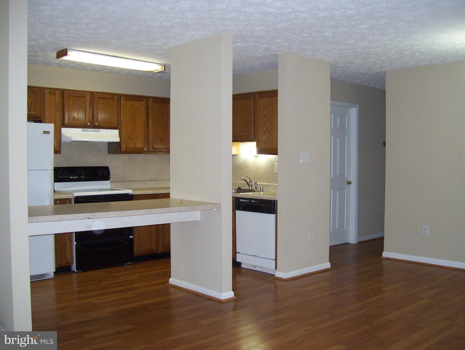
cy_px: 175
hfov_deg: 51.3
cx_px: 232
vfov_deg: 39.7
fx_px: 484
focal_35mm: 36
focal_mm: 6
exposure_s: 1/60
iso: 200
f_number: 2.7
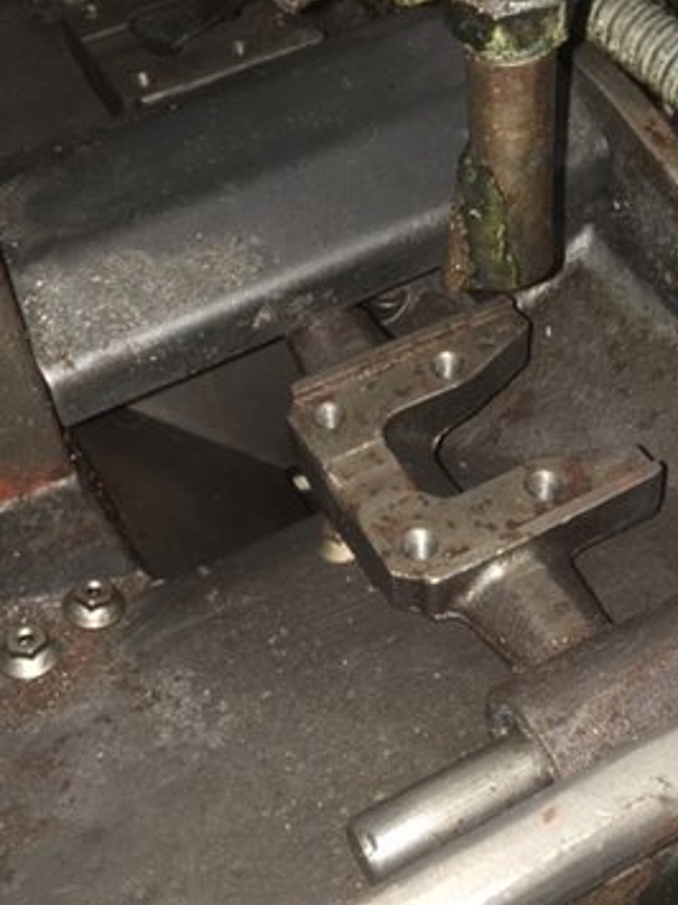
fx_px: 1280
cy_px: 438
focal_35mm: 49
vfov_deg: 38.9
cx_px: 390
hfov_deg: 29.6
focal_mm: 4.15
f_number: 2.2
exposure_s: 1/16
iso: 40
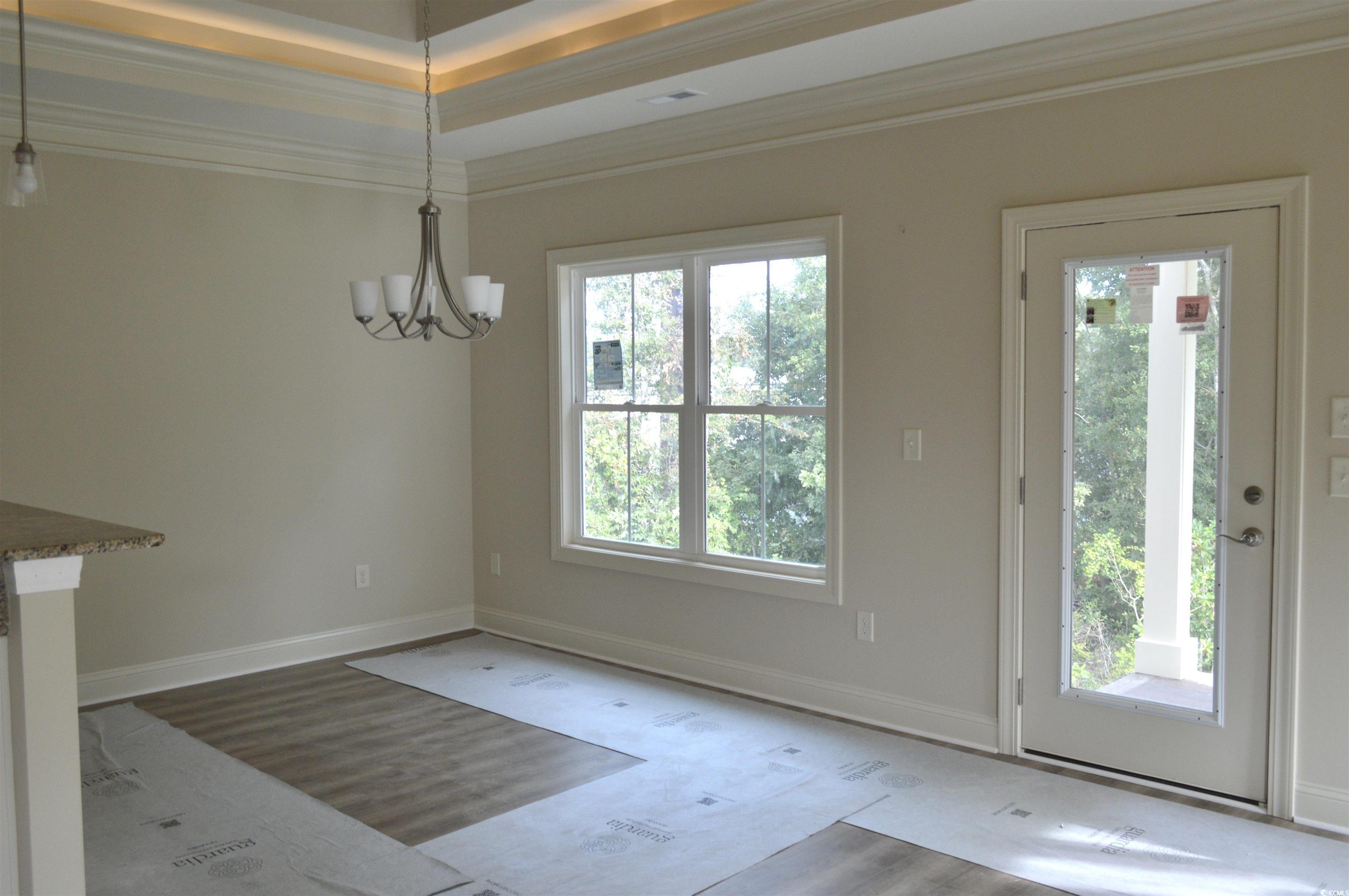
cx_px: 674
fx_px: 1123
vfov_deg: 43.5
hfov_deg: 62.0
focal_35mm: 30
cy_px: 448
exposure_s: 1/125
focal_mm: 20
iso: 400
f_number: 5.6
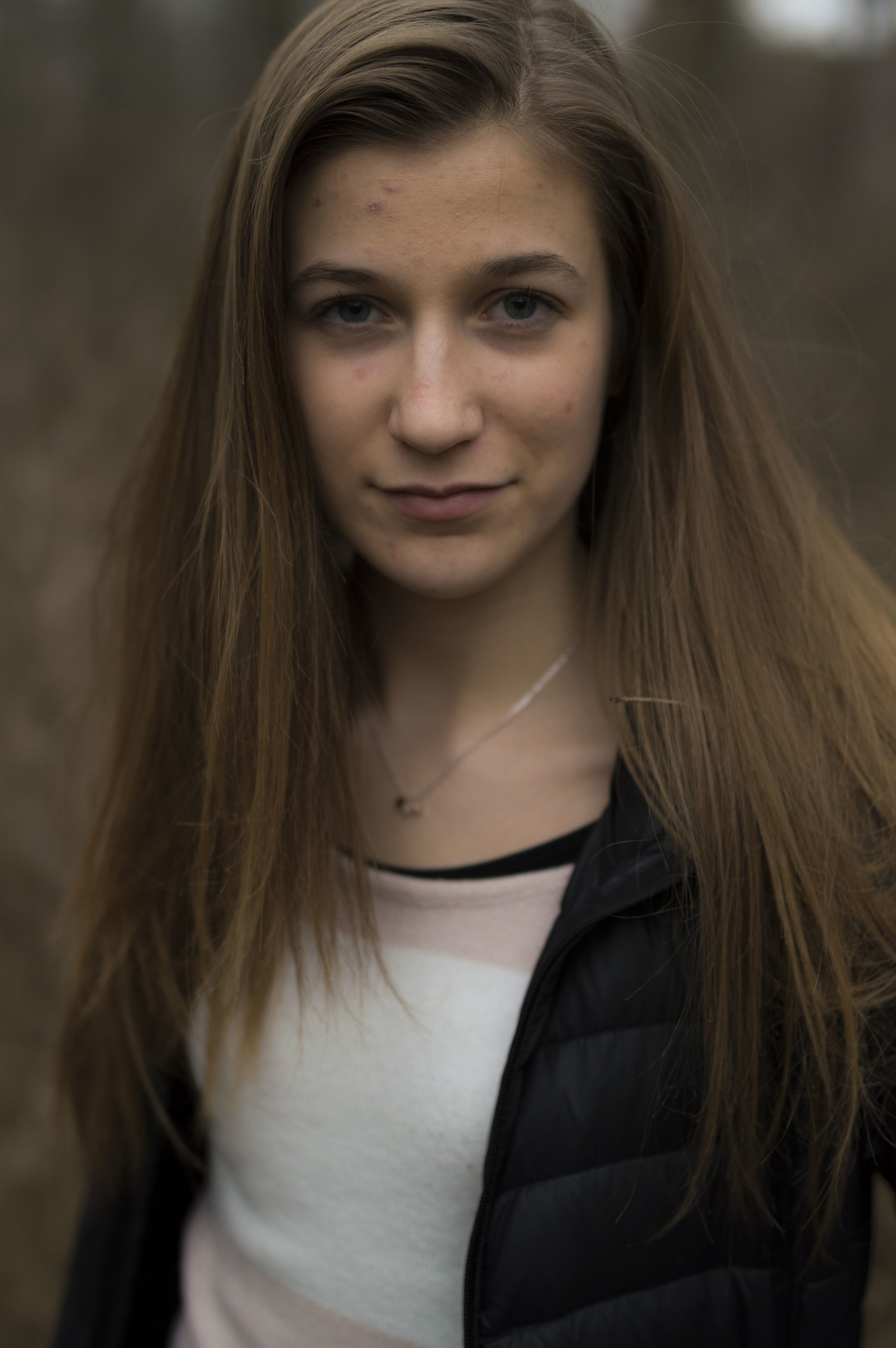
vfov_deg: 37.9
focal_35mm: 52
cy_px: 674
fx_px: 1964
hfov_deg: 25.7
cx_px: 448
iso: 100
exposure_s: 1/400
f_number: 1.4
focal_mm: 35
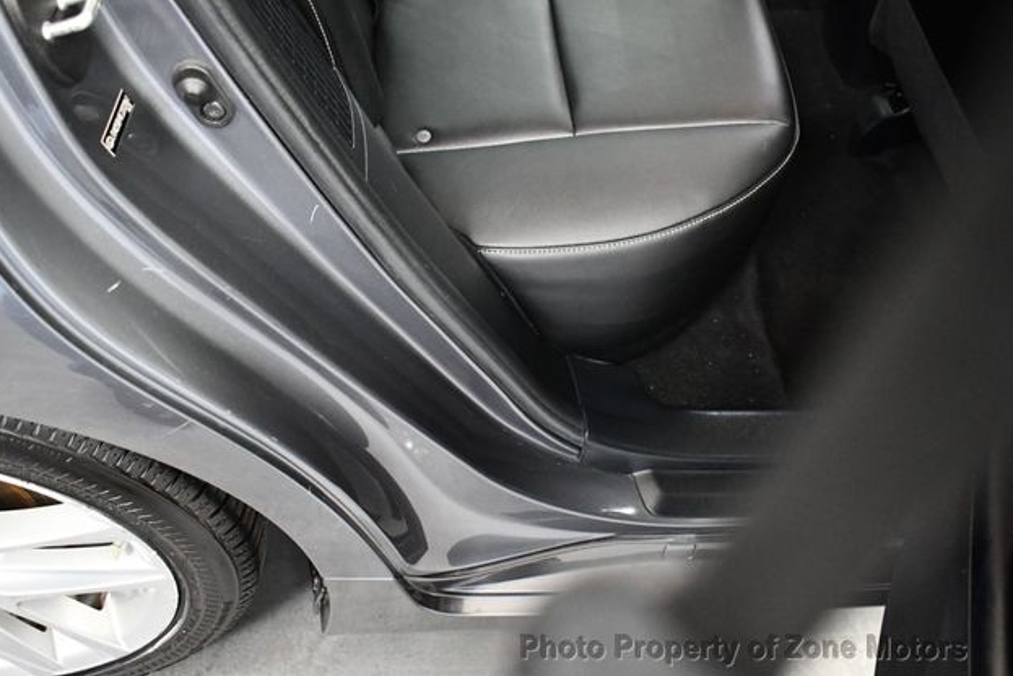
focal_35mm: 37
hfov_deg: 51.9
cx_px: 501
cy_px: 332
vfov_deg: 36.0
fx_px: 1042
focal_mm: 18
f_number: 3.5
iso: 4000
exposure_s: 1/60
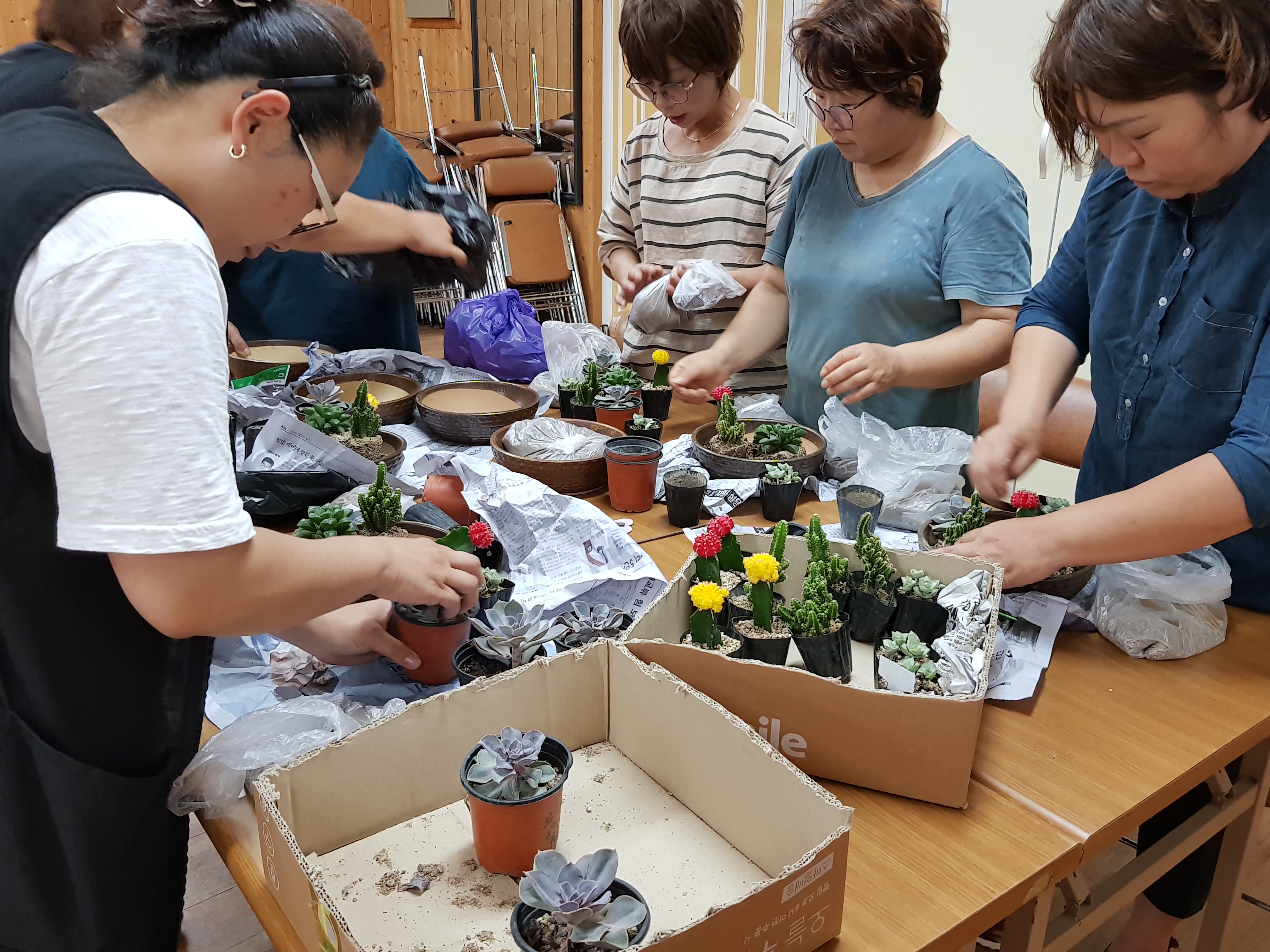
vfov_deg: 48.2
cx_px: 684
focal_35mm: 29
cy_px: 488
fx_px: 1064
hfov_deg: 61.6
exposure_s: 1/40
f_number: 1.7
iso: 160
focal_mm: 4.2
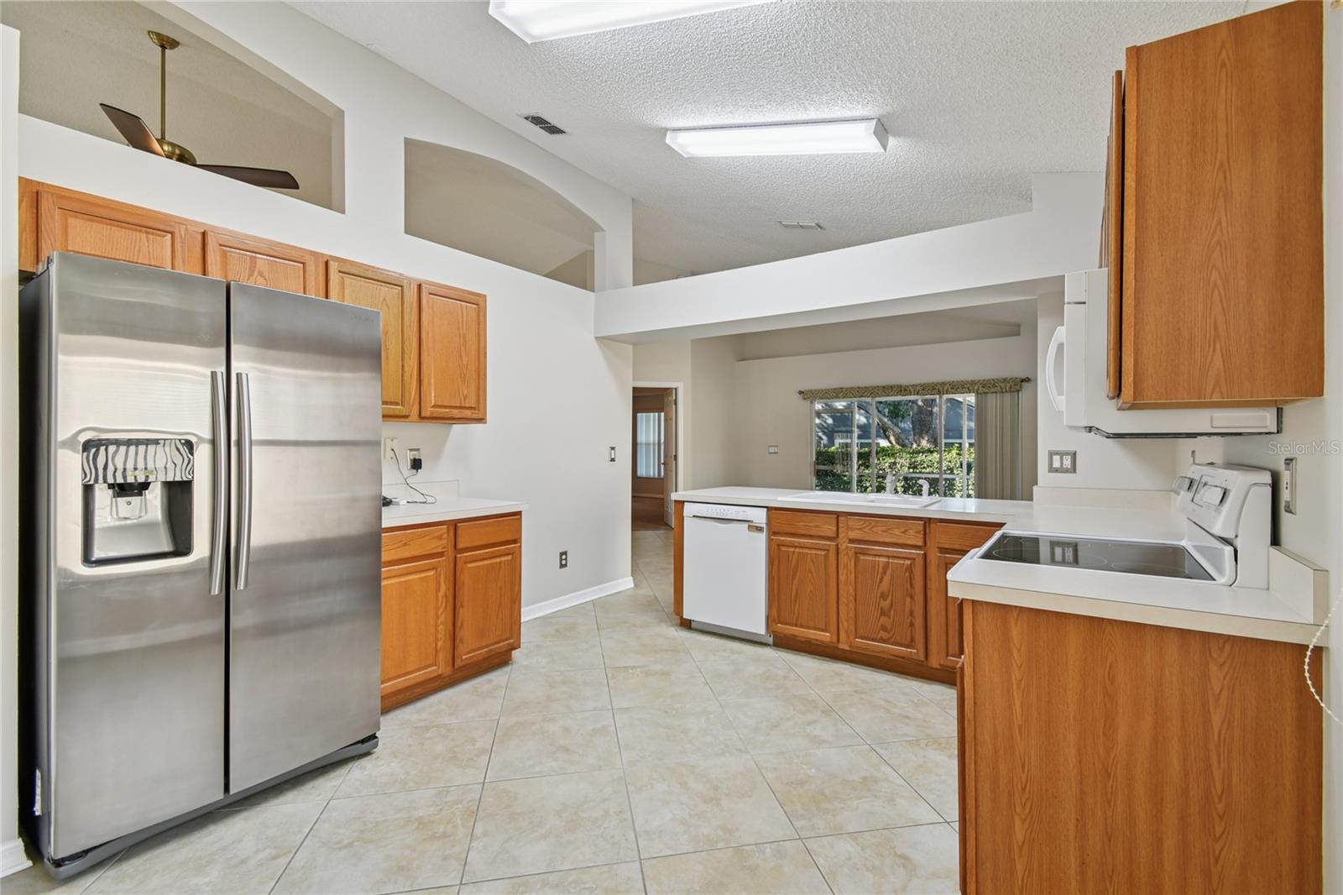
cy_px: 448
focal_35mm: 15
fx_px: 559
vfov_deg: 77.3
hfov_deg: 100.4
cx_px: 672
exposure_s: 1/8
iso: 100
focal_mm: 10
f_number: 6.3
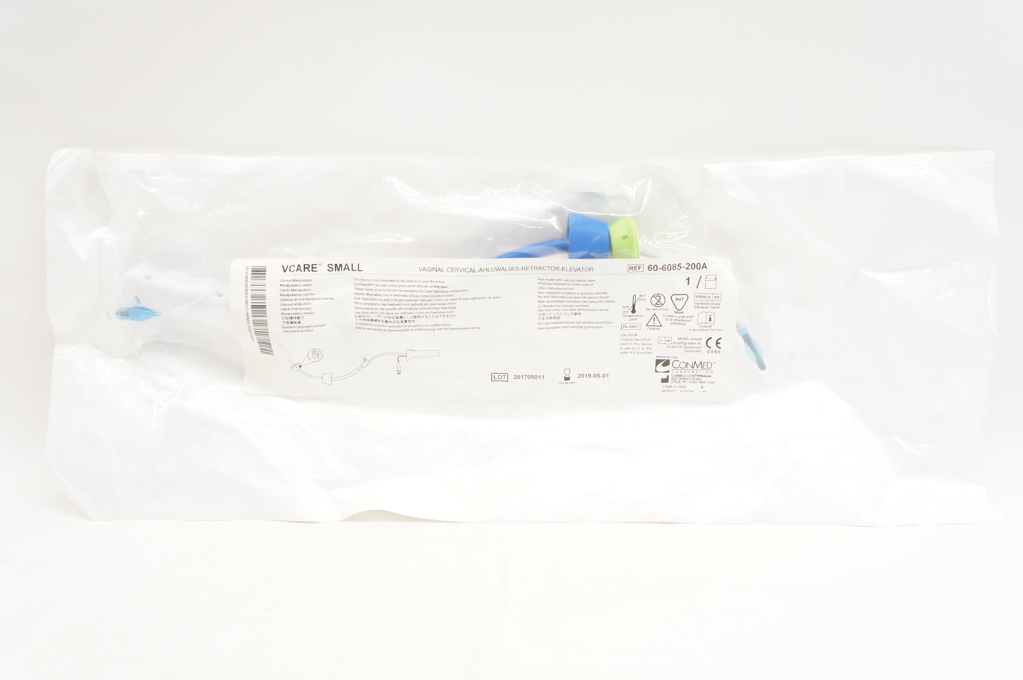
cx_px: 512
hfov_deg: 57.3
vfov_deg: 39.9
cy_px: 340
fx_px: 937
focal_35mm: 33
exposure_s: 1/160
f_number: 6.3
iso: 1600
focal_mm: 22
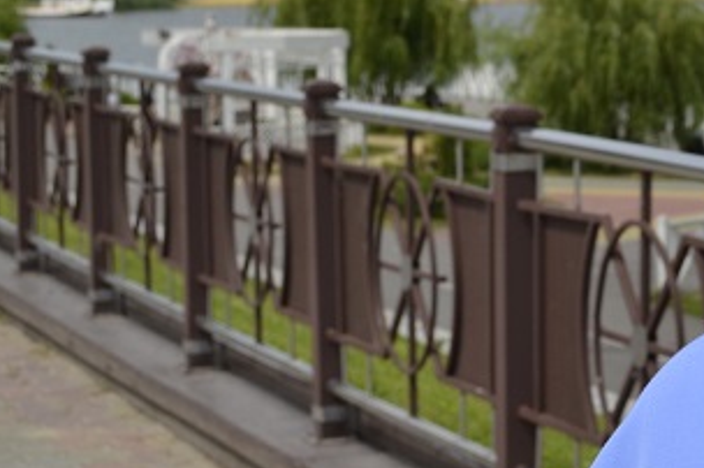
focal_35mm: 158
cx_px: 889
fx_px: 3086
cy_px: 49
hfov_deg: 12.6
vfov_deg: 8.6
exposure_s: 1/320
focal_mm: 32
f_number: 9
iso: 100
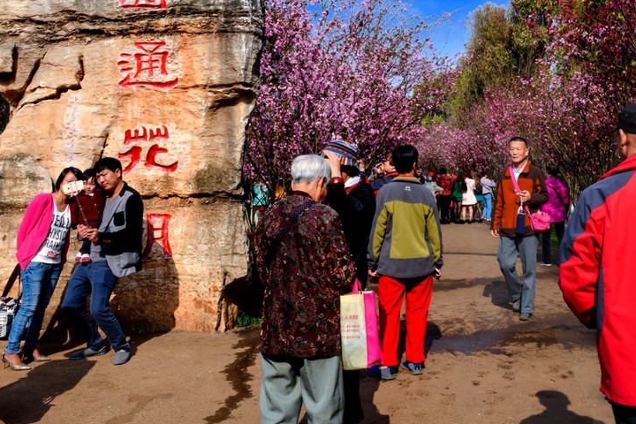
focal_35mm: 40
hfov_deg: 48.0
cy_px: 84
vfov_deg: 32.5
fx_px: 707
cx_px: 400
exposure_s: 1/60
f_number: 22
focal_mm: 24
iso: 200
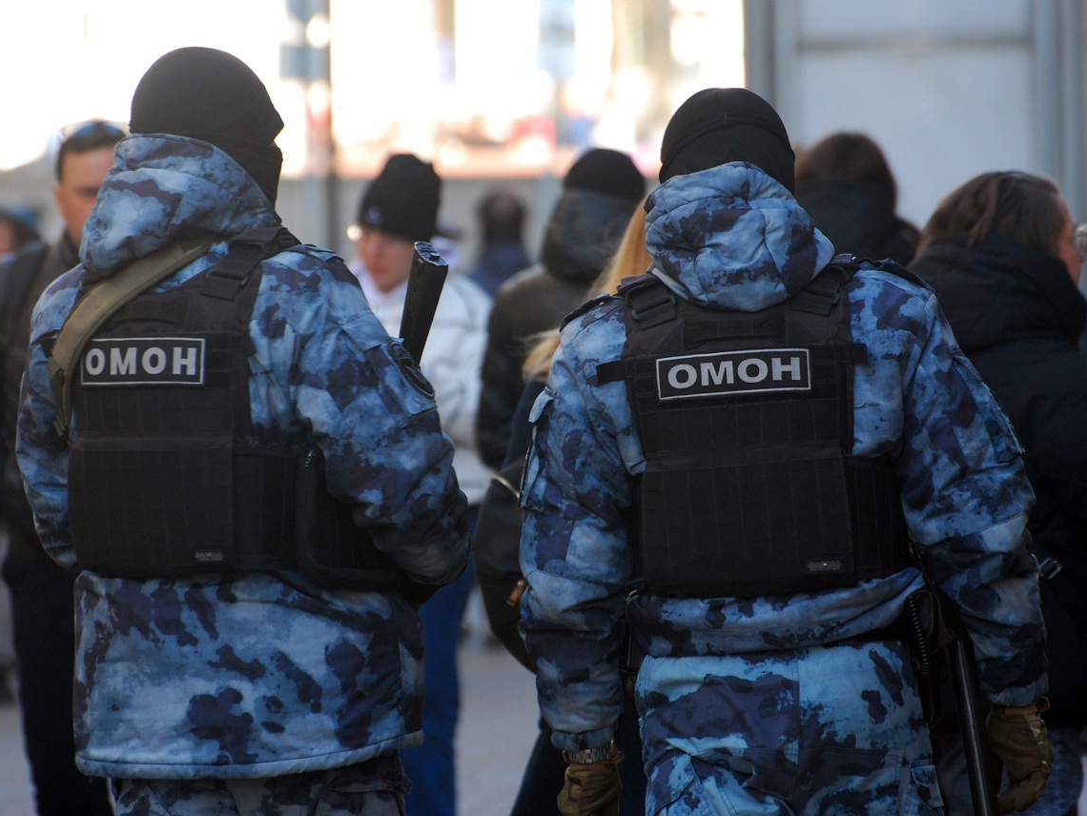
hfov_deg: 5.3
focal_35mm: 373
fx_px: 11713
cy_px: 408
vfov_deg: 4.0
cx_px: 525
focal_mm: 230
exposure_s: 1/180
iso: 400
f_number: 5.3
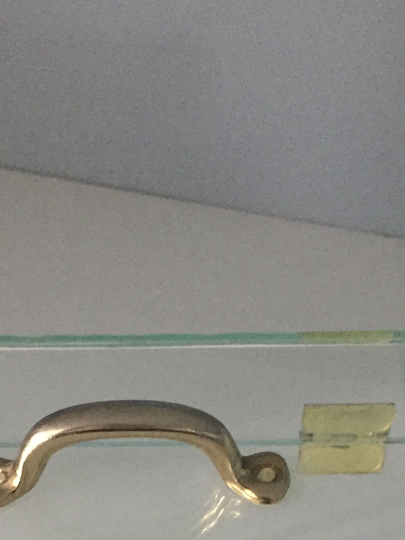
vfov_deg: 25.9
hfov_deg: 21.2
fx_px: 1076
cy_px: 600
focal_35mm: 69
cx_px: 140
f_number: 2.2
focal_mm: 4.15
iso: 250
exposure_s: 1/20
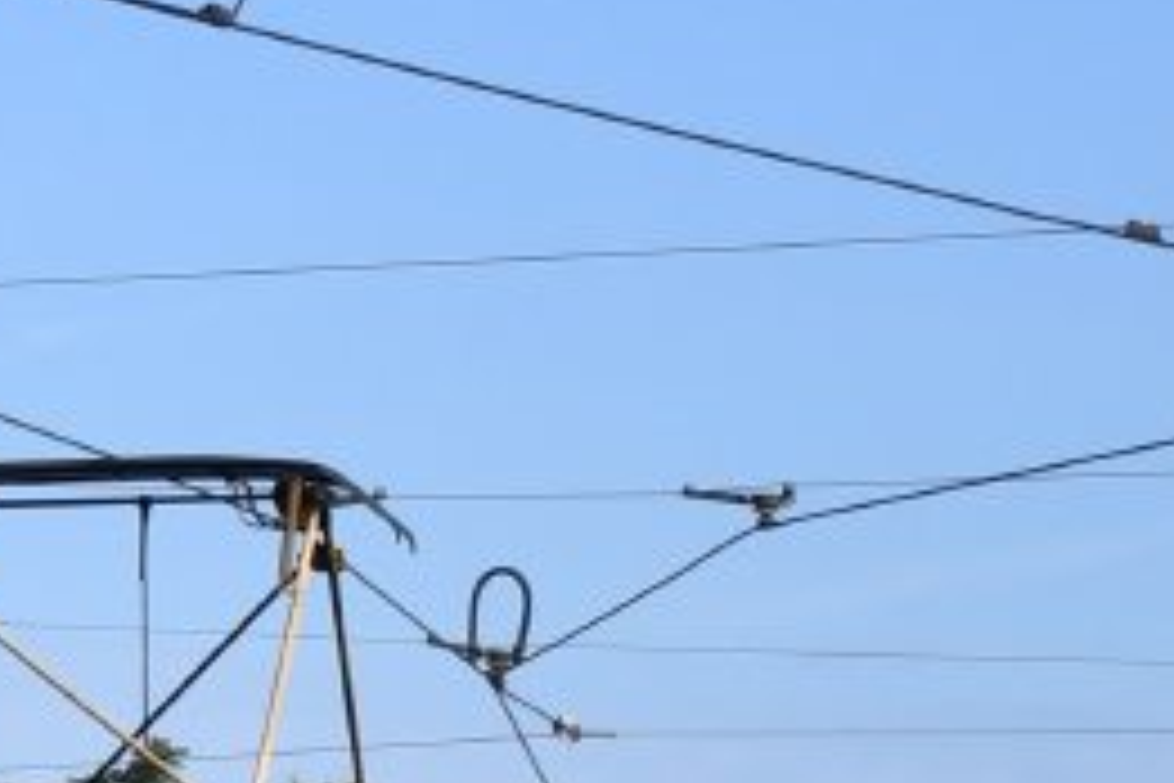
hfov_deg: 5.4
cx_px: -1462
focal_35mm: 373
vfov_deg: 3.7
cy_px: 1199
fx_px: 12163
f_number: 5.6
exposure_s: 1/1000
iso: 200
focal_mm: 50
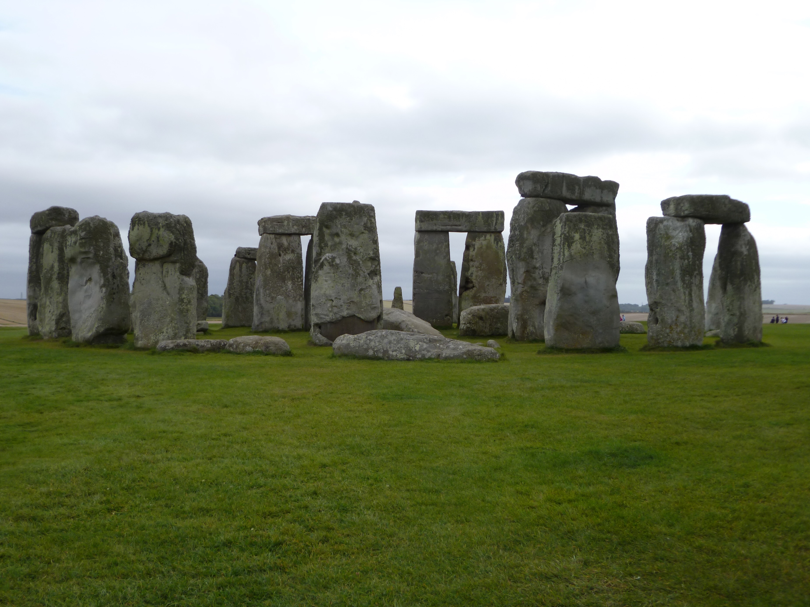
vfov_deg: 40.7
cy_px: 303
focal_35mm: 35
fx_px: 819
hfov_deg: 52.6
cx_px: 396
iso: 80
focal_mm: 5.4
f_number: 3.4
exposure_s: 1/400
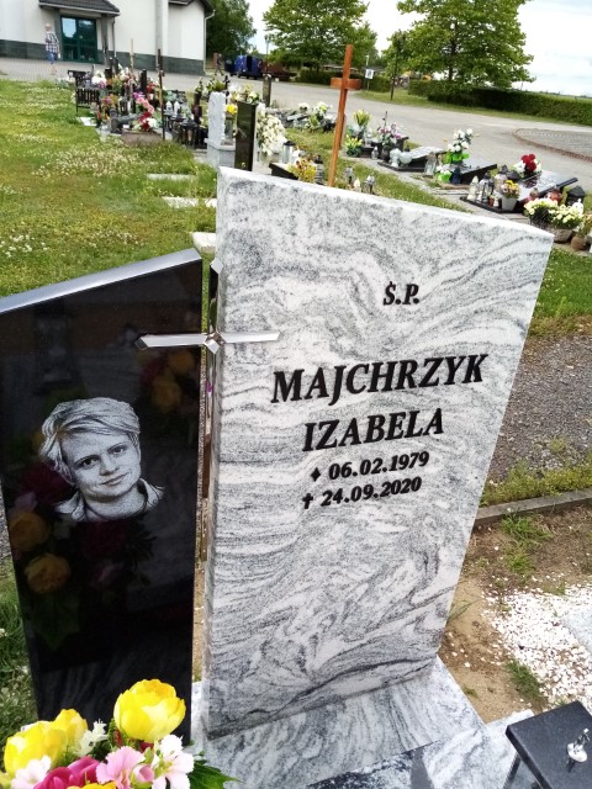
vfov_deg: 67.3
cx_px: 296
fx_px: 593
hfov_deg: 53.1
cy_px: 394
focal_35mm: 26
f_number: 1.8
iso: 109
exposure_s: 1/551
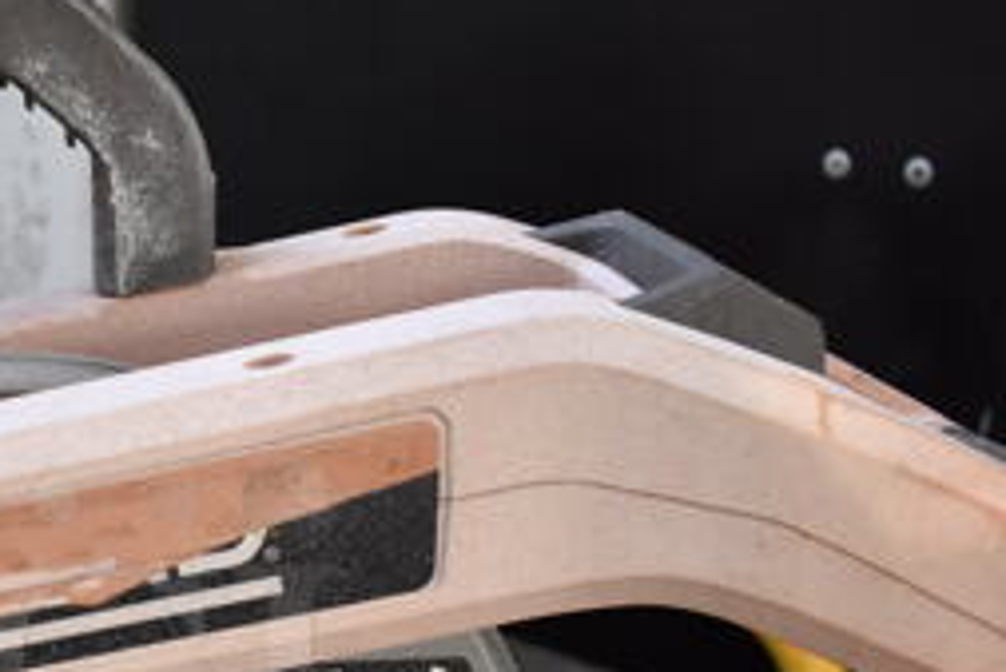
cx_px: 56
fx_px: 1817
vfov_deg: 20.3
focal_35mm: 65
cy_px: 664
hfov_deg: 29.4
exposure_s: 1/200
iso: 800
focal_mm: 18
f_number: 3.5
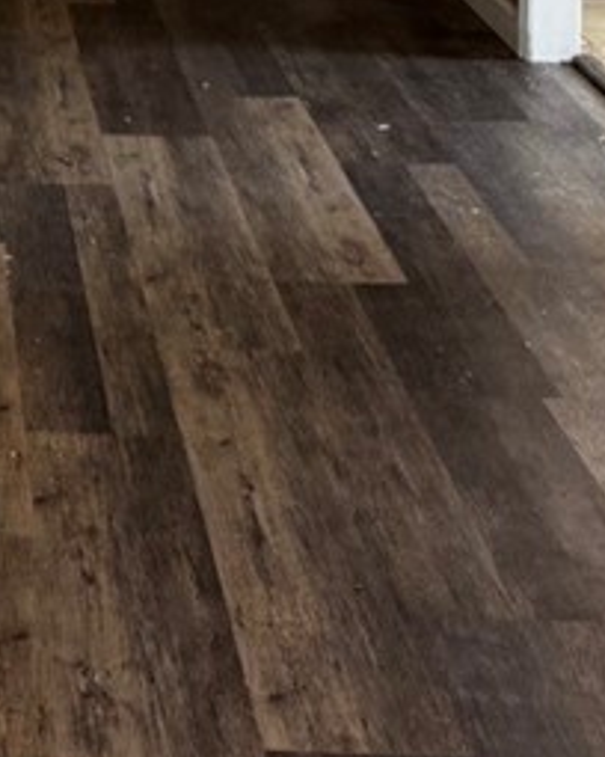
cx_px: -311
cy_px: -350
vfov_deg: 18.3
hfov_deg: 15.1
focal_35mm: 94
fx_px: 2104
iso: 250
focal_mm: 6.76
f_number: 1.78
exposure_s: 1/60
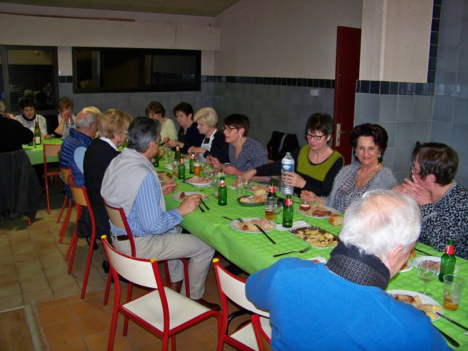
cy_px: 176
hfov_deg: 55.4
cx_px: 234
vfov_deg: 42.9
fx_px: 446
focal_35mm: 33
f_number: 2.8
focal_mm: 5.85
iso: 200
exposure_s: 1/30
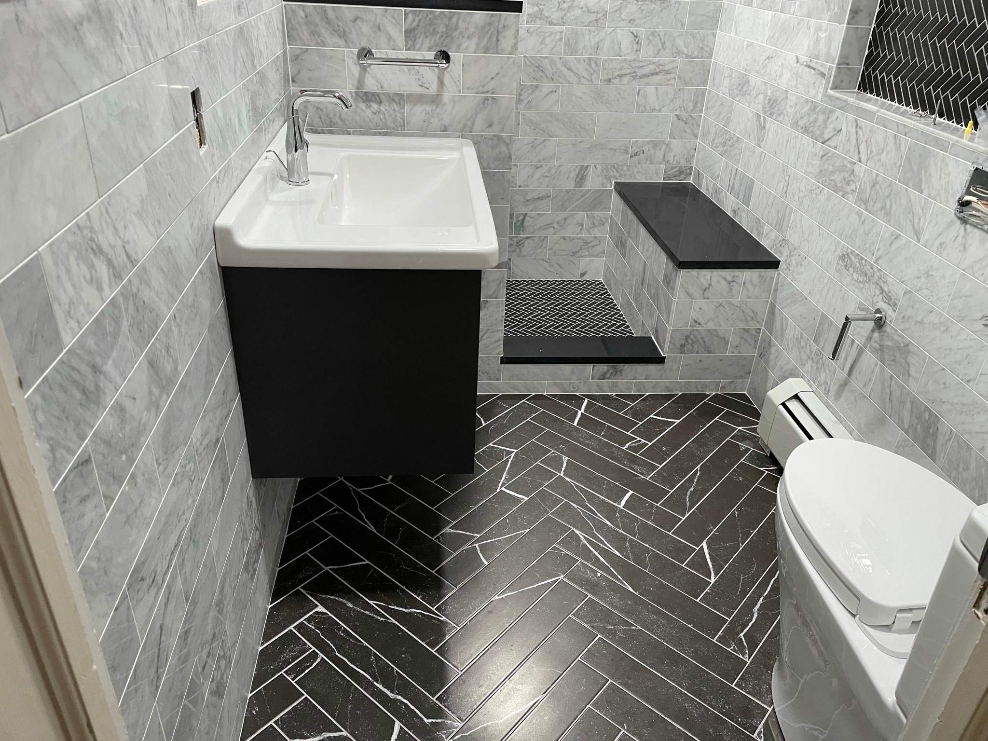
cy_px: 370
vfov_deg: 53.1
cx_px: 494
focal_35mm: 26
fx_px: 742
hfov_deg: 67.3
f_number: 1.6
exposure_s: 1/60
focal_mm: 4.2
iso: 160
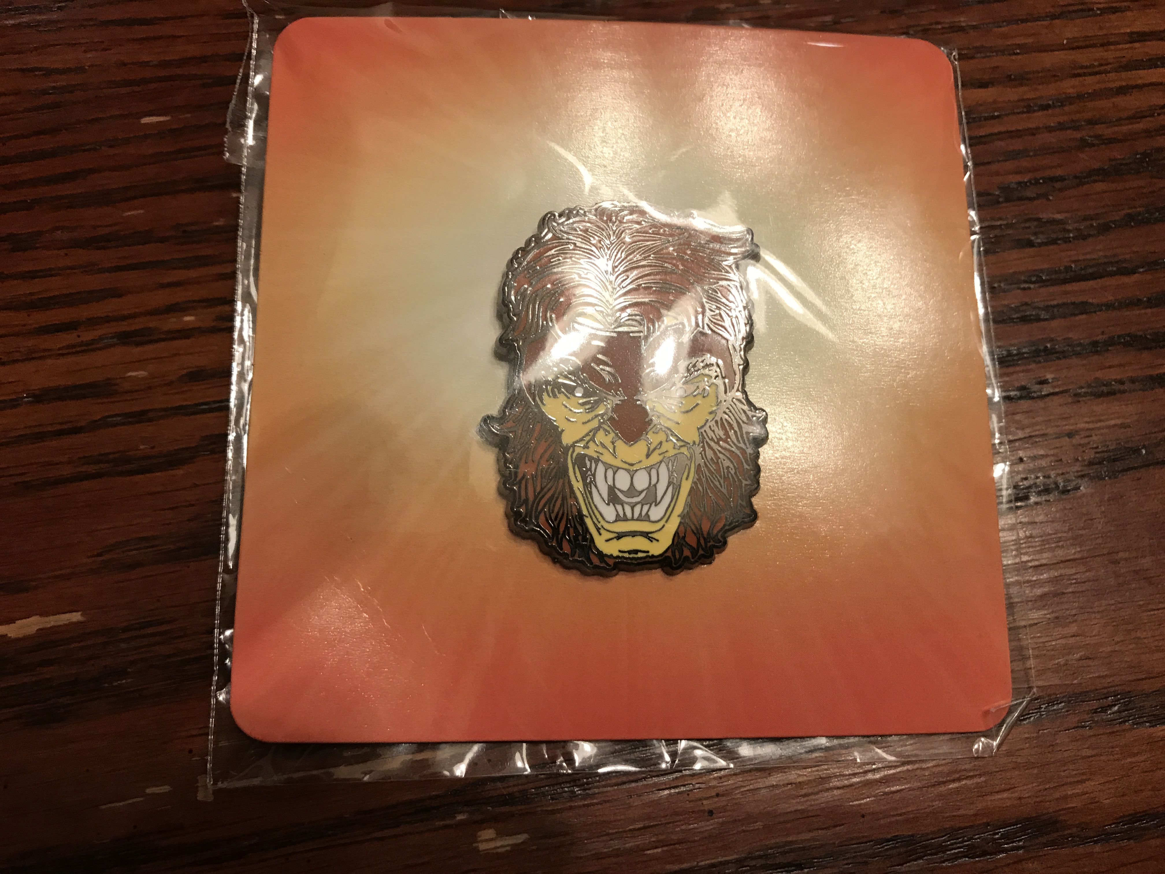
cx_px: 582
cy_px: 437
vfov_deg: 49.7
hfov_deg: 63.4
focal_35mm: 28
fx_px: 942
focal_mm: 3.99
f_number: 1.8
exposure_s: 1/17
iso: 40
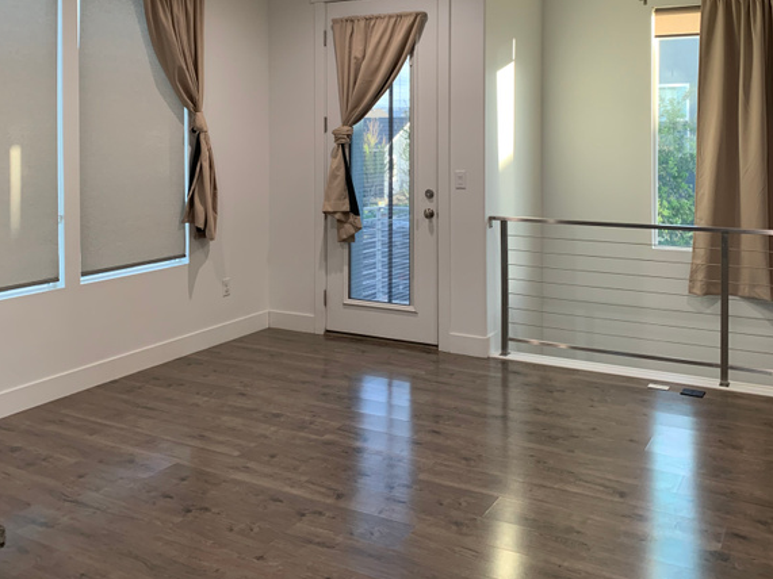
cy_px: 165
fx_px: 781
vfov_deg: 39.9
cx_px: 387
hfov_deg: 52.6
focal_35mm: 35
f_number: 1.8
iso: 160
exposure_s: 1/60
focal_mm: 4.25
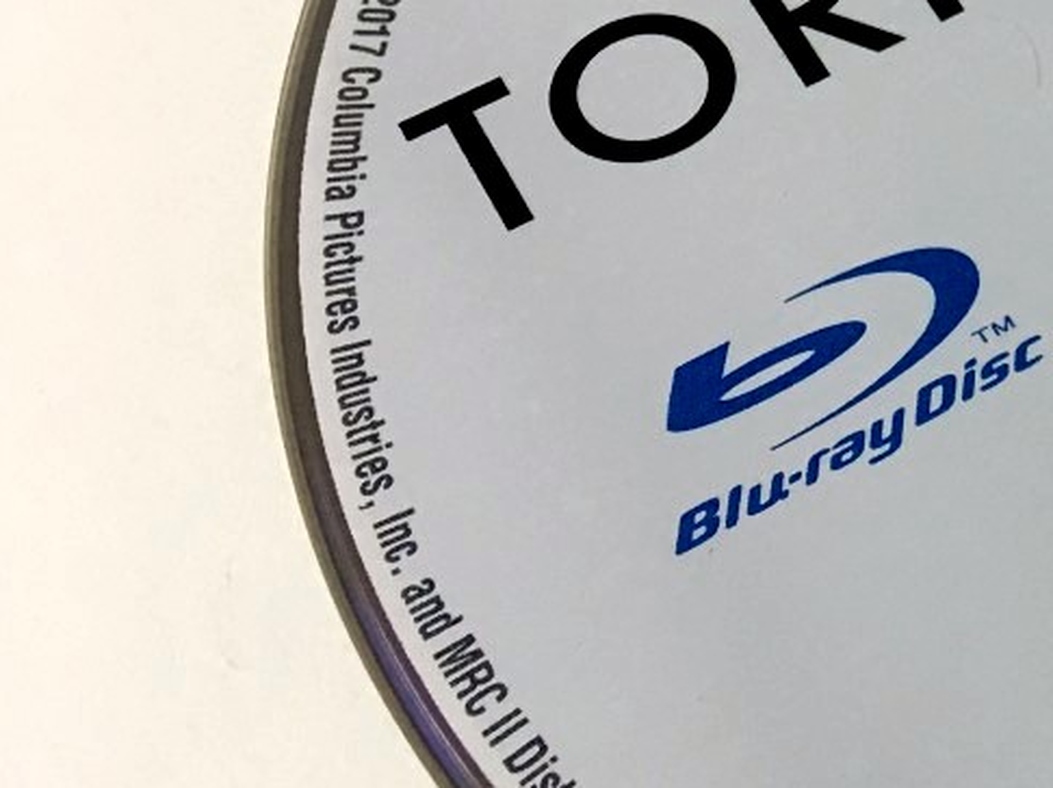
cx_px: 1538
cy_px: 301
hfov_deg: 20.0
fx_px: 2615
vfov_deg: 17.1
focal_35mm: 86
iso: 50
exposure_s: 1/17
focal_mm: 4.15
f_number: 2.2
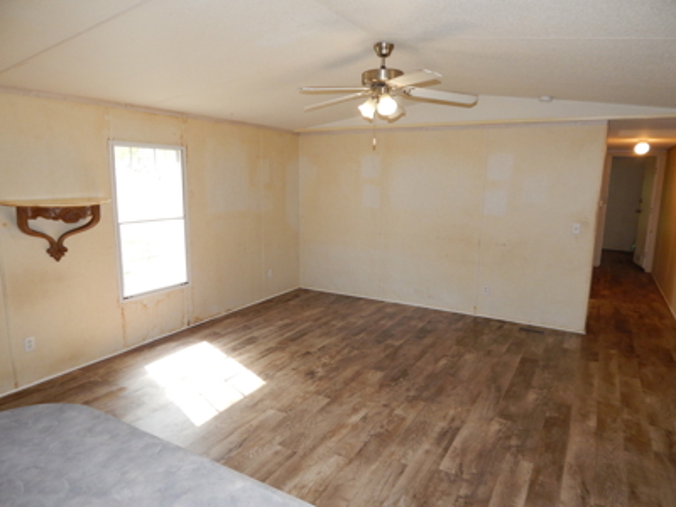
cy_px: 254
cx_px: 338
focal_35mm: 23
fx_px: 449
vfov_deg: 58.9
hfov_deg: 73.9
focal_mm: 4
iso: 200
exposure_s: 1/100
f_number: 3
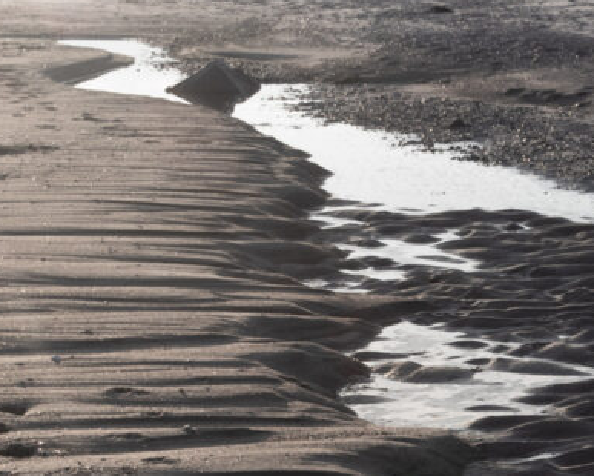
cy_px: 469
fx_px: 1266
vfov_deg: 20.6
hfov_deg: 24.8
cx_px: 629
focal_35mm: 72
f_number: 11
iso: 250
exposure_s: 1/250
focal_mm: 29
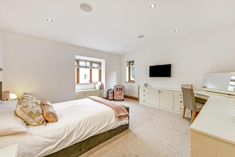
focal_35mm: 14
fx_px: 91
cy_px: 78
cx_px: 118
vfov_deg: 81.2
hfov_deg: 104.2
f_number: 9
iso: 250
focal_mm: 14
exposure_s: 1/4
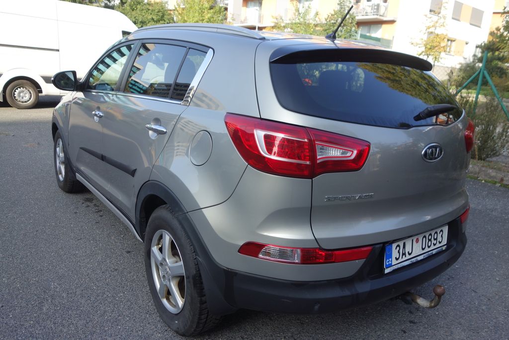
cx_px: 254
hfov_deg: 65.5
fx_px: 396
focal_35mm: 28
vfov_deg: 46.4
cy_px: 170
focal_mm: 10.4
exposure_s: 1/400
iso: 125
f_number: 2.8
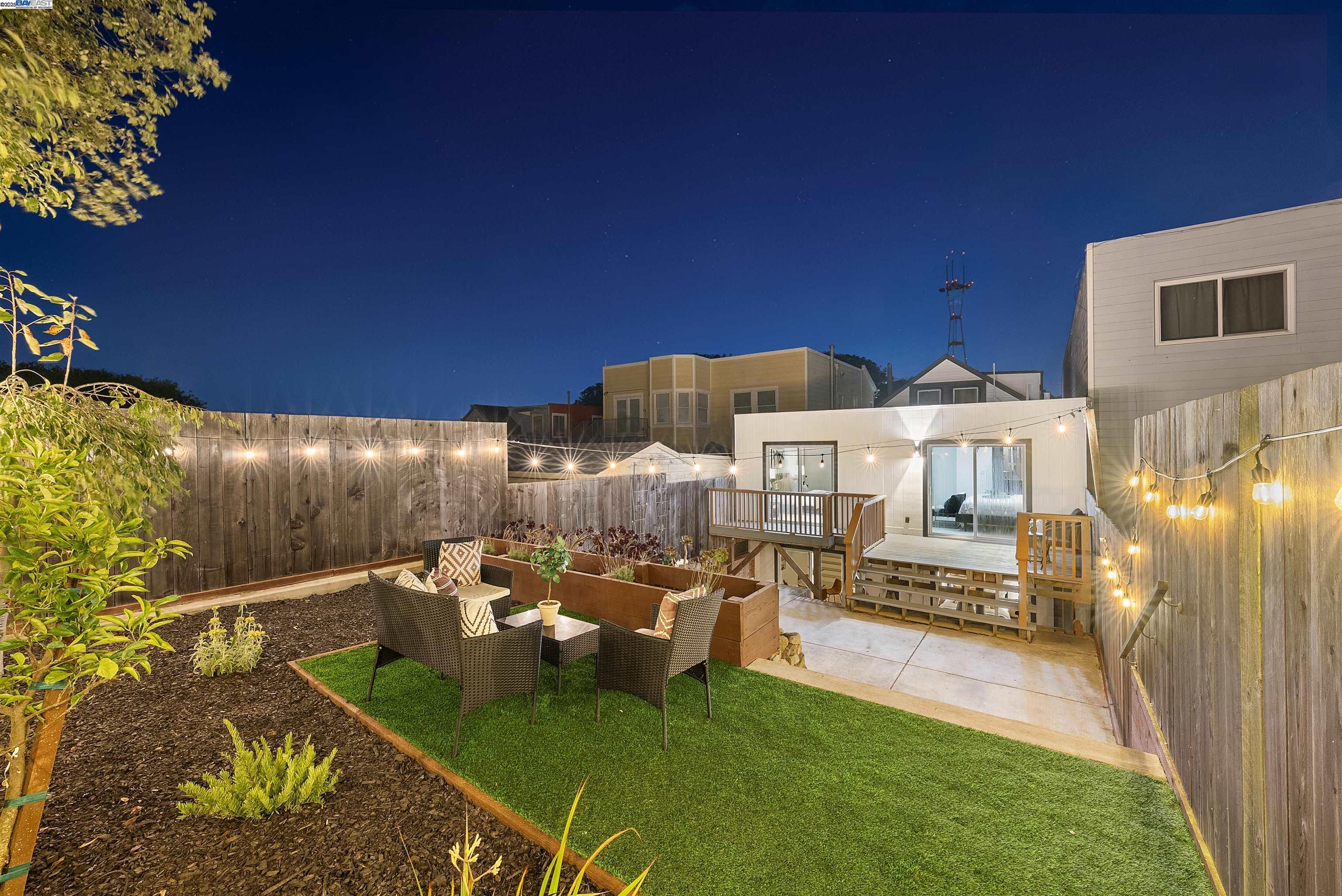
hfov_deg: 104.2
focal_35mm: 14
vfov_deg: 81.3
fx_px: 522
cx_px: 671
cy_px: 448
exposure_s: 25
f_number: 9
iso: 400
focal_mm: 14
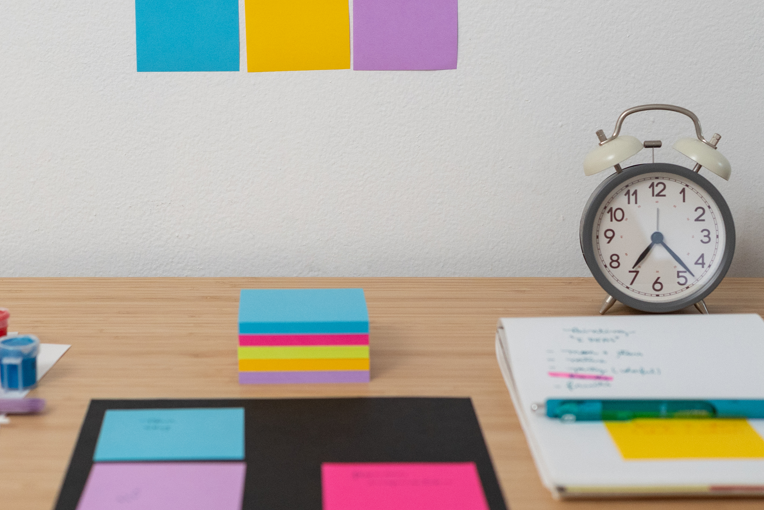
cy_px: 166
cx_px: 277
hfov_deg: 27.6
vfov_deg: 18.6
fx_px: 1549
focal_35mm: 73
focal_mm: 35
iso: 1000
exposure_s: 1/640
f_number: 3.2
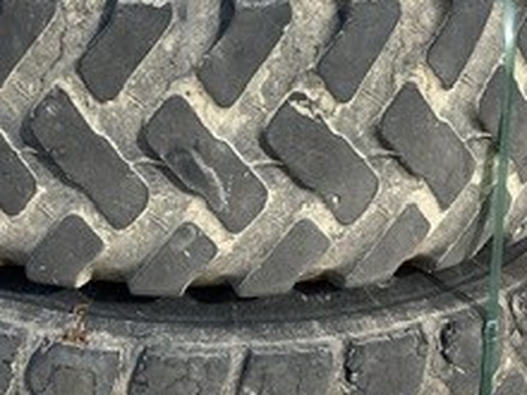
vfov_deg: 16.4
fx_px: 1370
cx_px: 211
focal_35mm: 90
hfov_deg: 21.7
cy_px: 189
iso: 25
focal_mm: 3.3
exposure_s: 1/622
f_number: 2.4
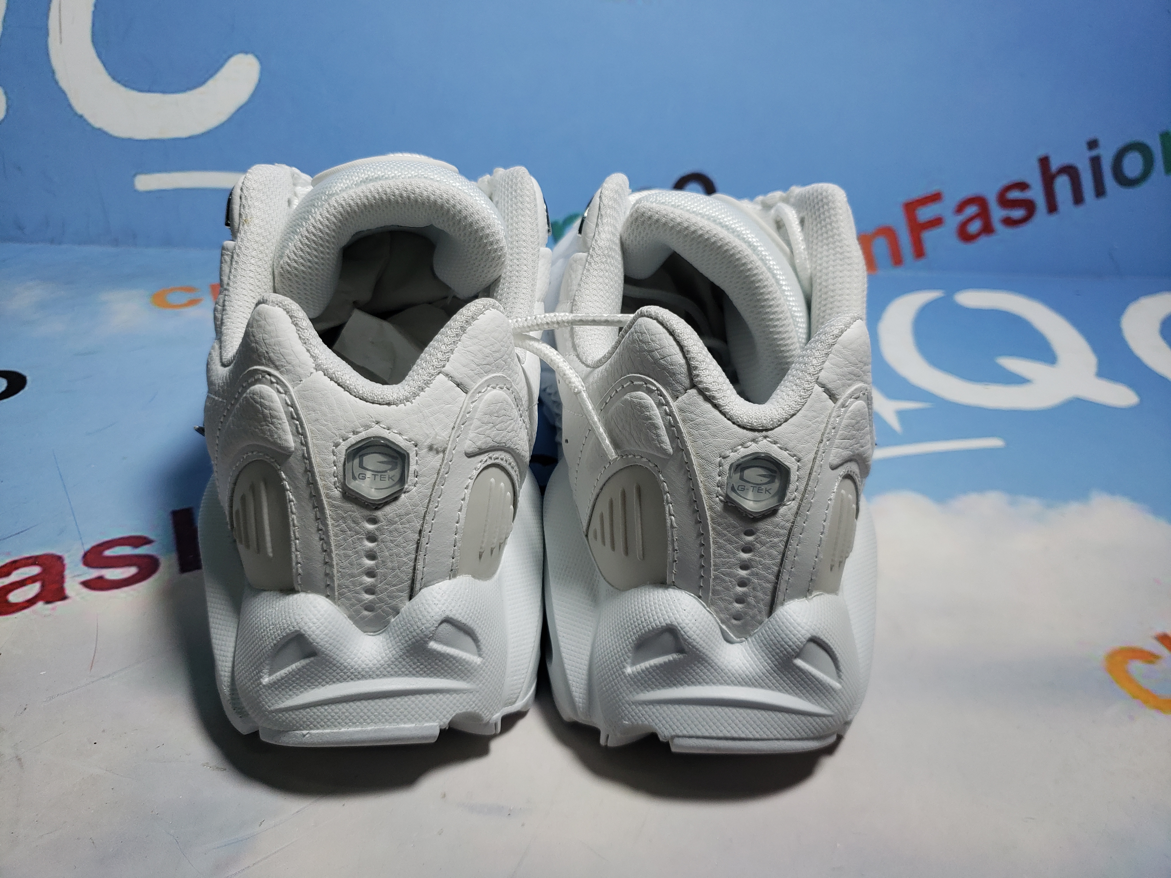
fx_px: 880
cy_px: 439
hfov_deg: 67.3
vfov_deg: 53.1
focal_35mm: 26
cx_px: 586
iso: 50
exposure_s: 1/506
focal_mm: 4.3
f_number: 1.5
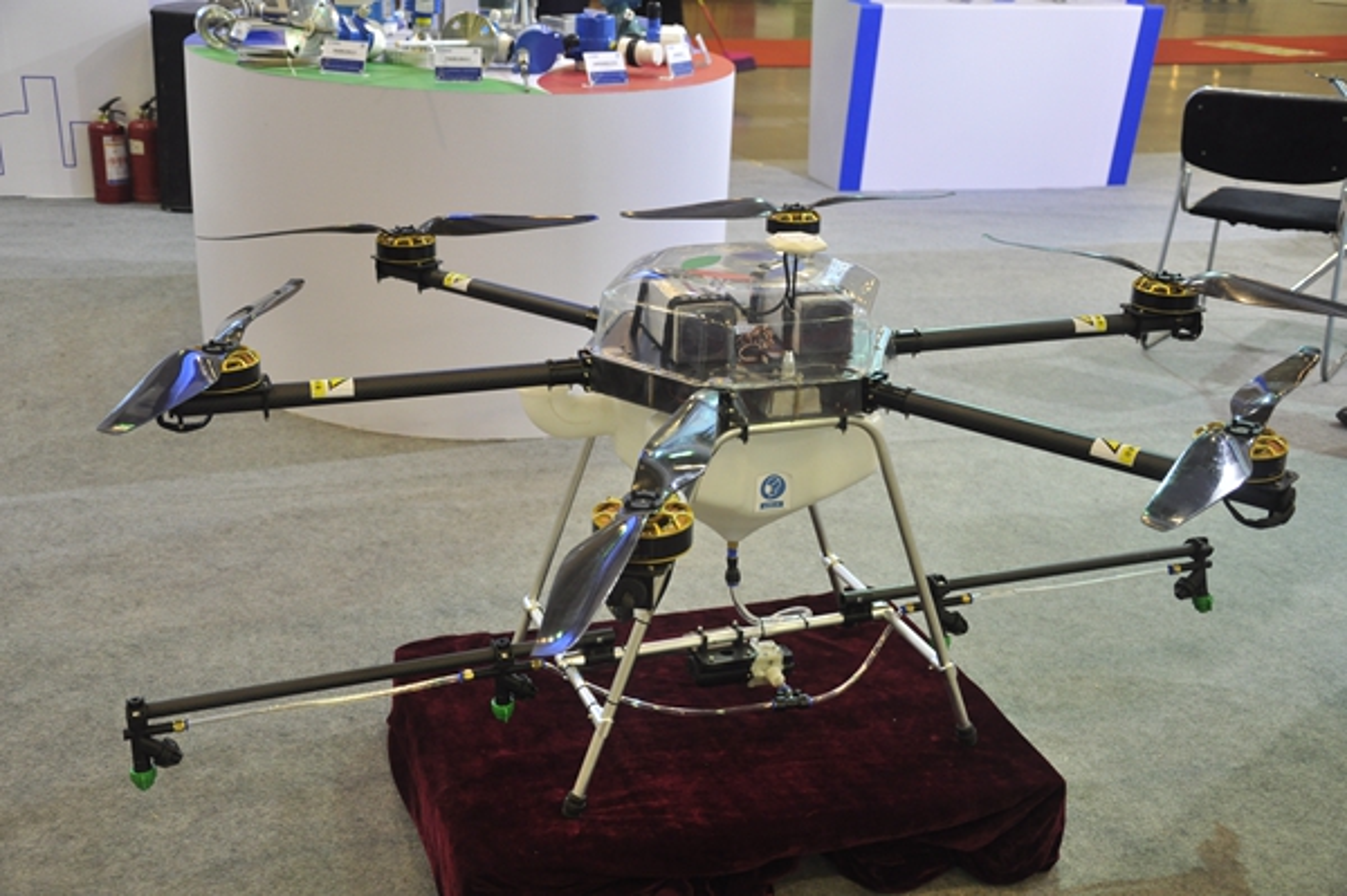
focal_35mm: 42
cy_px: 448
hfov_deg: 46.4
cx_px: 674
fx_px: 1570
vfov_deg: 31.8
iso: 800
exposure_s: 1/40
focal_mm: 28
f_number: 4
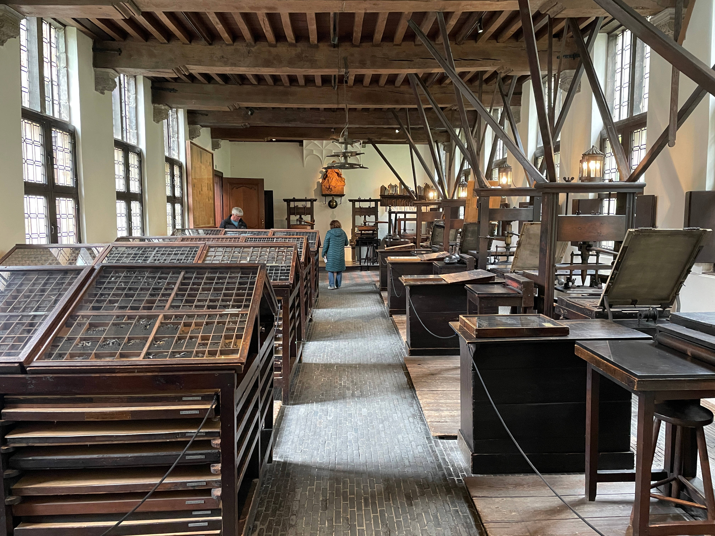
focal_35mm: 26
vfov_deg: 53.1
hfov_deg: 67.3
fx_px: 537
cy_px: 268
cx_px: 358
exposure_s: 1/39
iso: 500
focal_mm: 4.2
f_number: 1.6
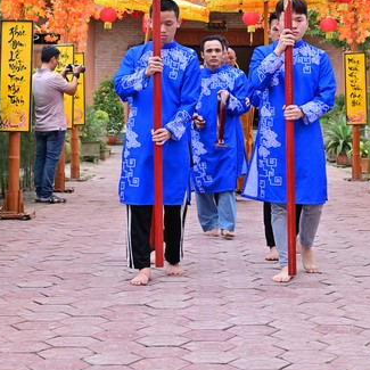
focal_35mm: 85
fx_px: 1028
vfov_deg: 19.9
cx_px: 228
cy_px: 19
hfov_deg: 20.4
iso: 100
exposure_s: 1/200
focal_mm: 50
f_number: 5.6
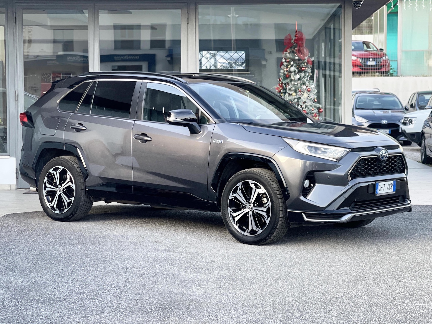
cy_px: 162
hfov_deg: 30.3
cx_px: 216
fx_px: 799
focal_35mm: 64
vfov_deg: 22.9
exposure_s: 1/121
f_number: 2.2
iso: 100
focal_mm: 7.5
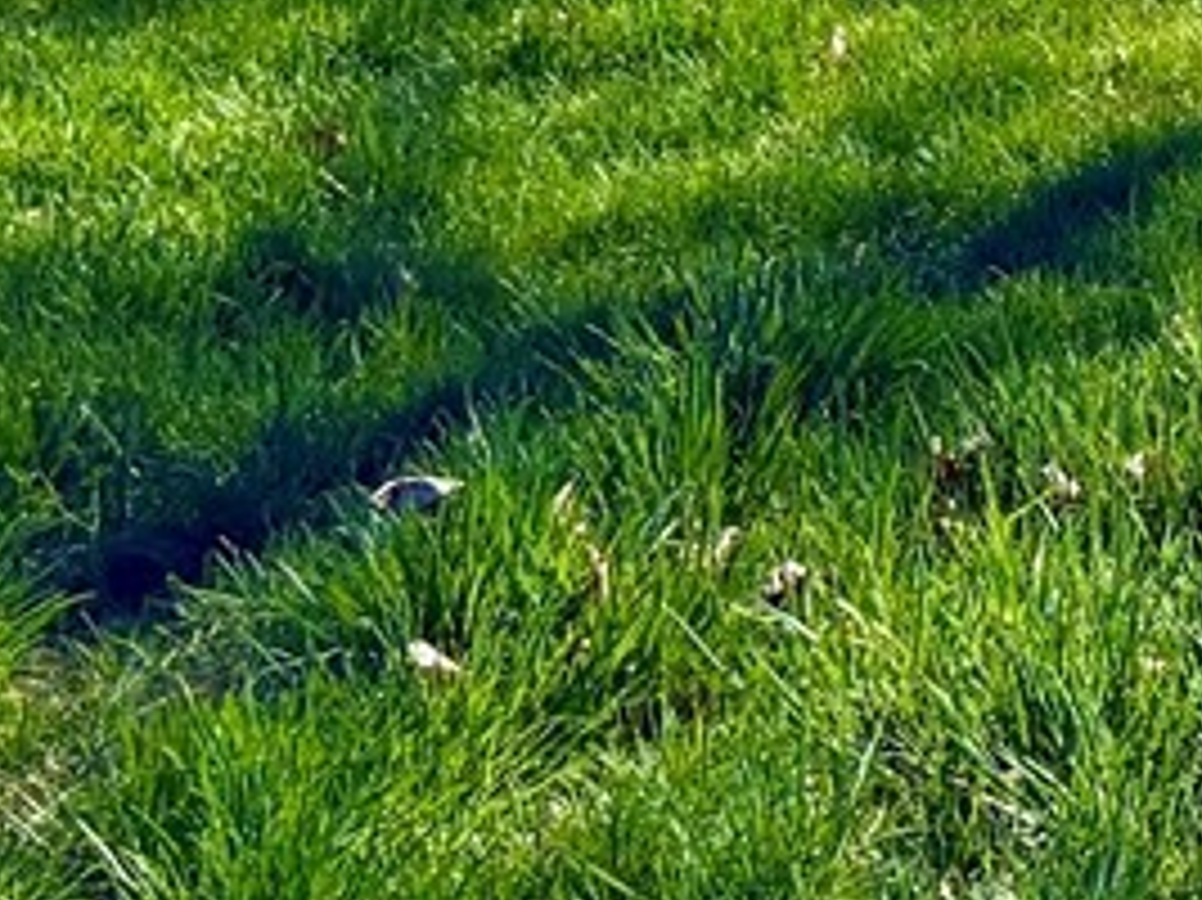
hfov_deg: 10.7
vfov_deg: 8.9
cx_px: 2953
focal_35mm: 156
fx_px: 5414
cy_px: -981
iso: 50
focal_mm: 5.96
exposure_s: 1/3125
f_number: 1.6
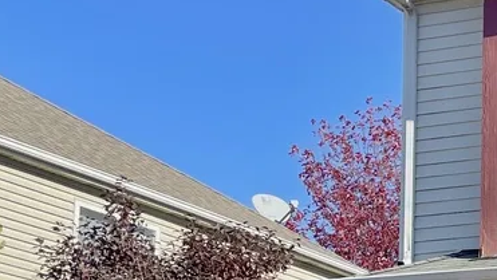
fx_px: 1450
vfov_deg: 10.5
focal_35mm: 110
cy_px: 480
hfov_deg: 17.4
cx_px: 758
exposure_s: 1/2304
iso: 32
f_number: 1.6
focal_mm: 4.2
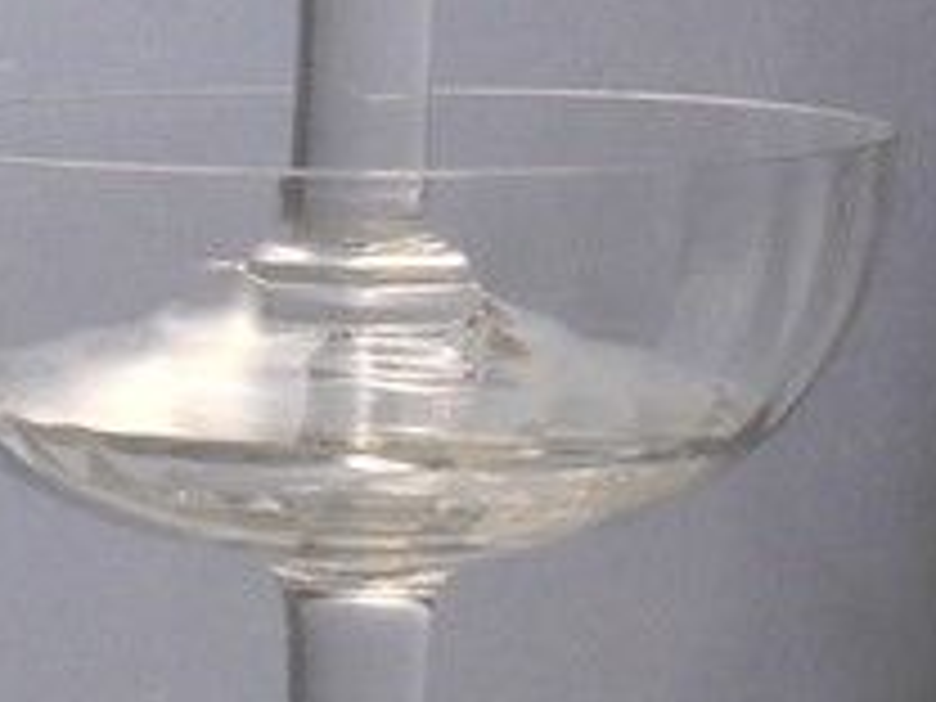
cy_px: 317
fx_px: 6544
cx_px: -684
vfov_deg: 6.1
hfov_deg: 7.9
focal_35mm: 242
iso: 100
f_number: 5.2
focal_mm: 10.1
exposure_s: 1/30
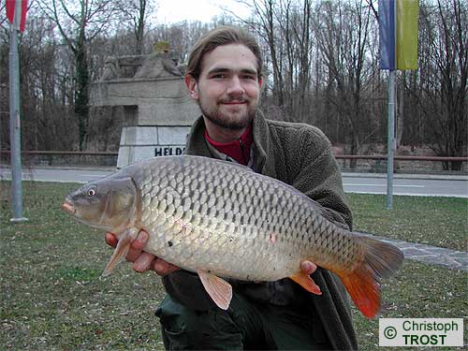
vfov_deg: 37.7
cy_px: 176
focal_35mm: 38
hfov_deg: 49.0
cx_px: 234
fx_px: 514
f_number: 2.8
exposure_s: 1/30
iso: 100
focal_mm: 8
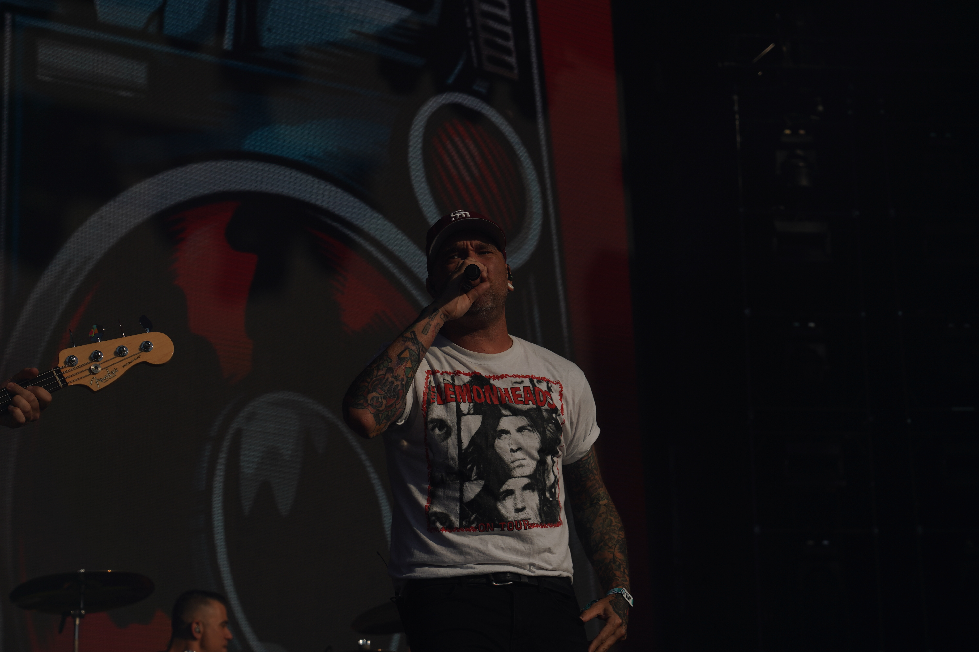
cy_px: 326
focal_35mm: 105
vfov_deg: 13.0
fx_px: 2855
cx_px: 490
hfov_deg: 19.5
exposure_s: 1/1600
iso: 100
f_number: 8
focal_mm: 105
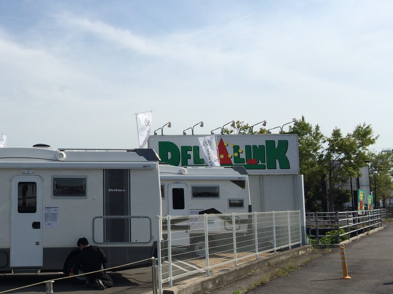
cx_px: 63
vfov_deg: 29.7
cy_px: 161
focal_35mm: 49
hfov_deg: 37.1
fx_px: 556
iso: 32
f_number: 2.2
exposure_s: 1/4115
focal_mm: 4.15
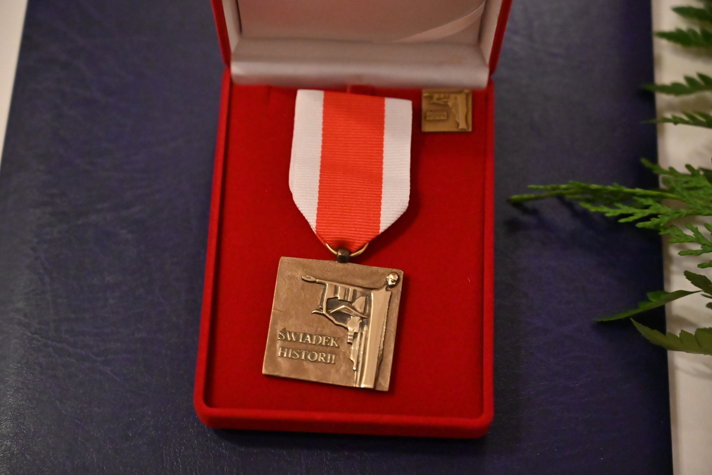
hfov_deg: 28.8
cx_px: 356
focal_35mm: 70
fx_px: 1384
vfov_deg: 19.5
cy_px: 238
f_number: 4
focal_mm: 70
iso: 9000
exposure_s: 1/200
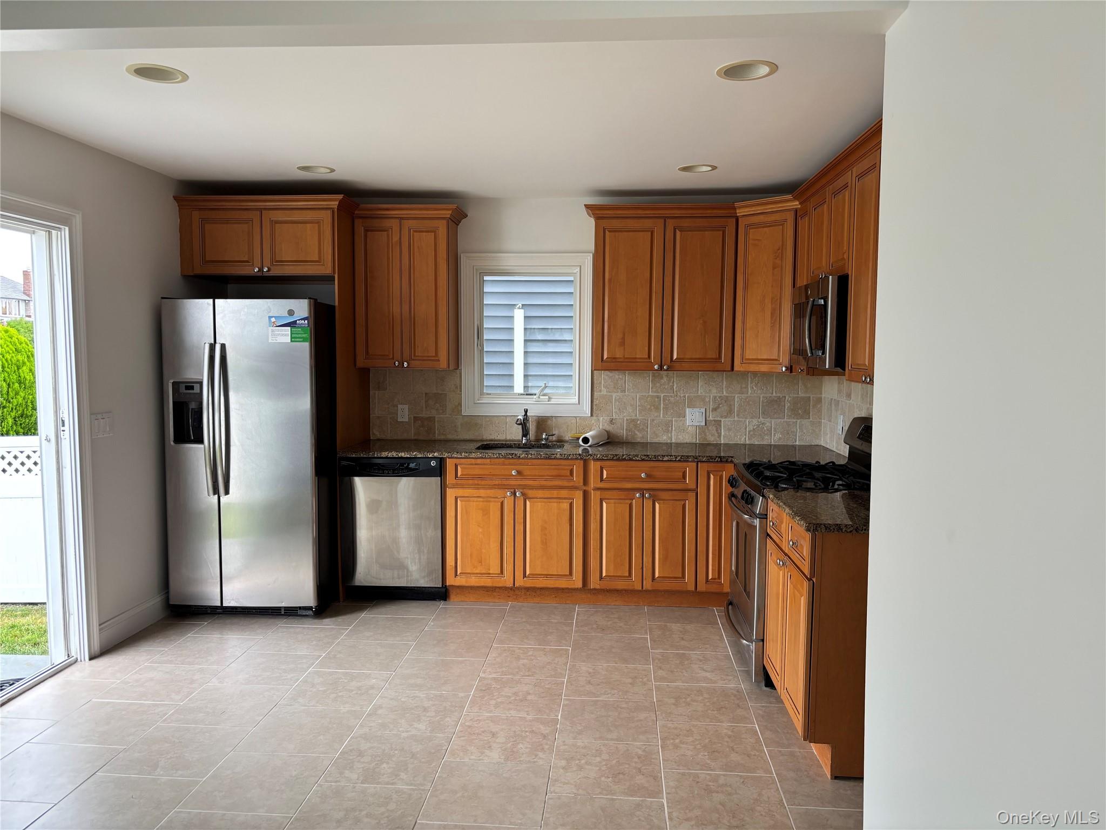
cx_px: 553
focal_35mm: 26
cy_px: 415
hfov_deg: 67.3
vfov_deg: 53.1
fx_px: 831
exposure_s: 1/121
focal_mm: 5.96
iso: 64
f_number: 1.6
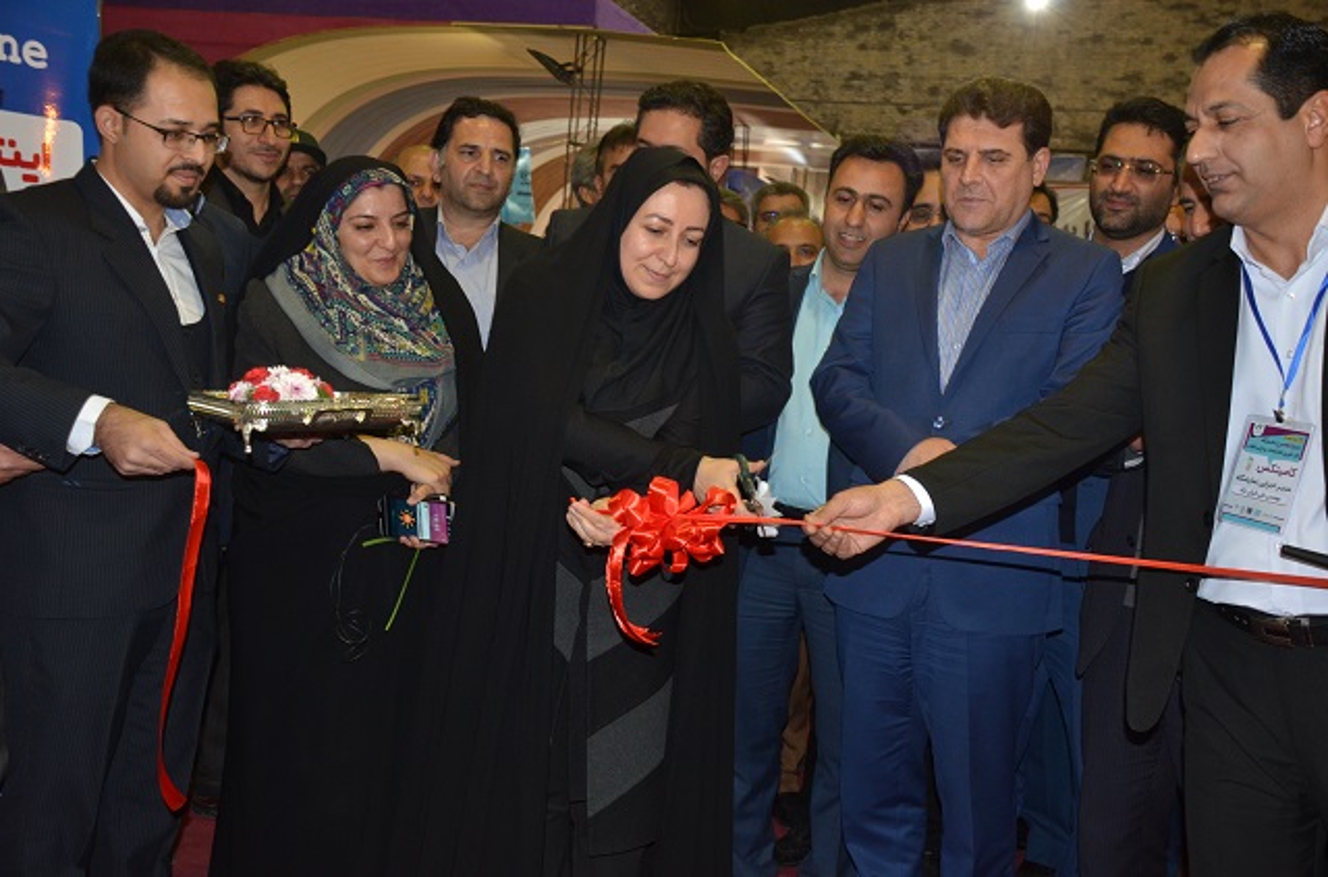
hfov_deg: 49.7
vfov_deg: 34.0
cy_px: 438
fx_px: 1435
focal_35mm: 39
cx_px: 664
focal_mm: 26
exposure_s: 1/60
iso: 800
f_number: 3.8
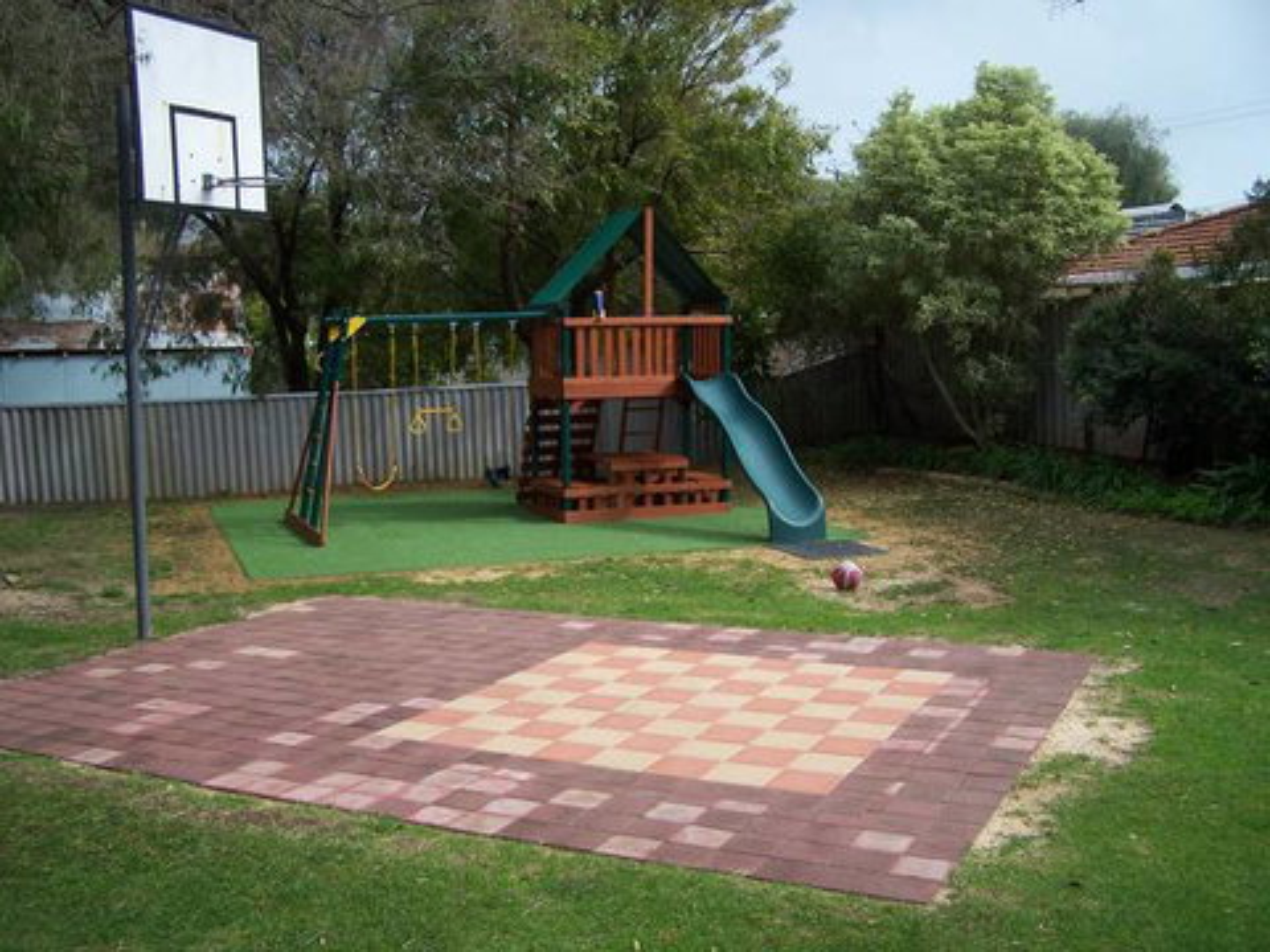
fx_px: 1394
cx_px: 635
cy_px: 476
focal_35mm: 38
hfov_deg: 49.0
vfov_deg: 37.7
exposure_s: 1/800
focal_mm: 6.3
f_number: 2.8
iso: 80
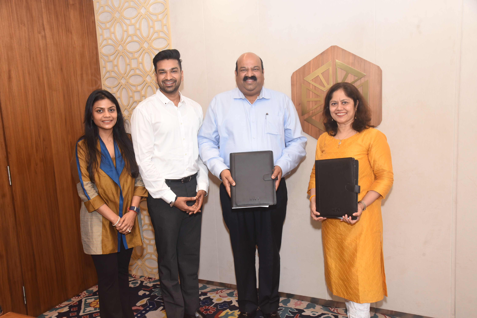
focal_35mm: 32
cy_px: 159
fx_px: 424
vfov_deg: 41.1
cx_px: 238
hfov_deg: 58.7
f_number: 9
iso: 1600
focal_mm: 32
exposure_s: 1/125
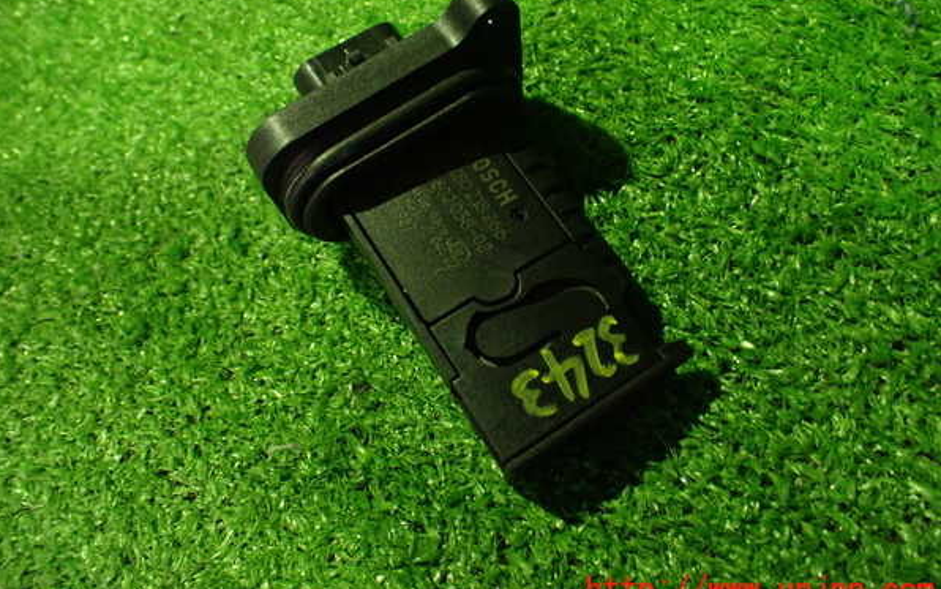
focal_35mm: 32
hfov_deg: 59.6
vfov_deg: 39.4
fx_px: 821
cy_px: 256
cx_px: 469
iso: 1000
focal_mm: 5.4
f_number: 2.3
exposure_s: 1/30
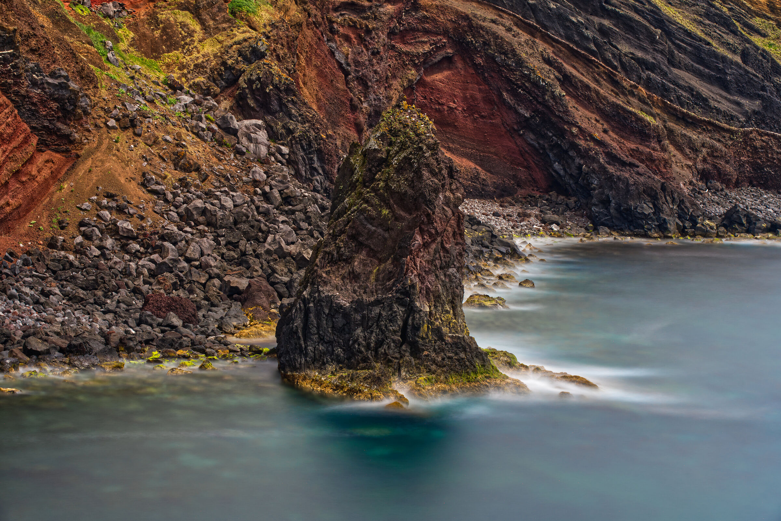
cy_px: 260
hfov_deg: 21.5
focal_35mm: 95
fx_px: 2062
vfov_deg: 14.4
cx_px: 390
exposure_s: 299
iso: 100
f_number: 10
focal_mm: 95
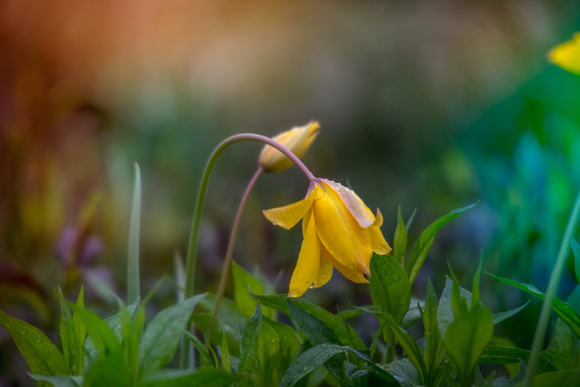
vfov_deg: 2.8
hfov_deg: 4.1
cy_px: 194
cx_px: 290
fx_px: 8058
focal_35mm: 500
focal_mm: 500
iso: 320
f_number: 6.3
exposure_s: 1/320
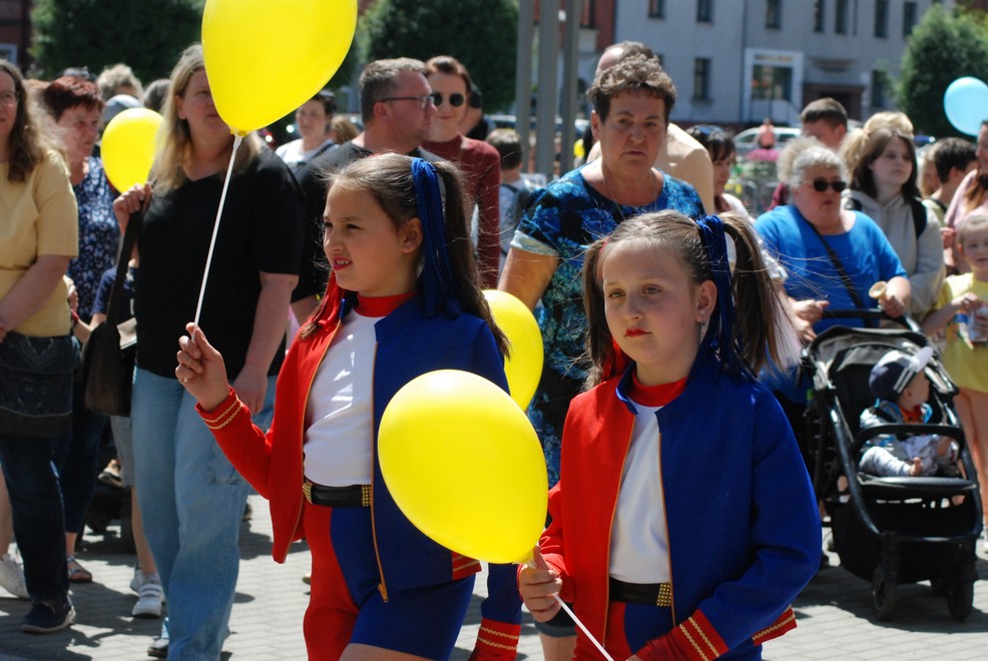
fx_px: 2885
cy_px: 330
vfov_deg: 13.1
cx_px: 494
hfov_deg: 19.4
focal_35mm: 105
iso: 800
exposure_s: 1/1000
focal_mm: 70
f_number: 8
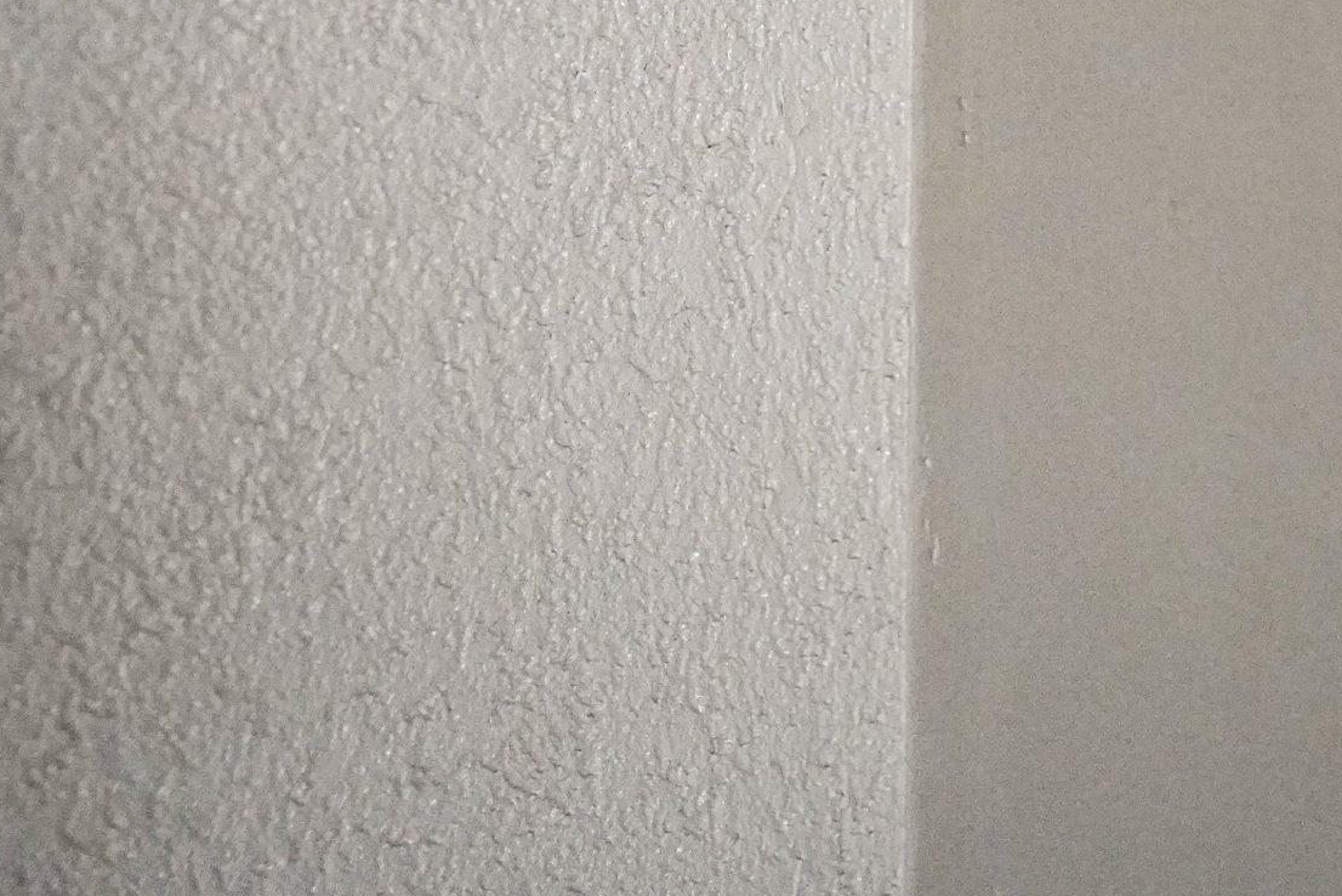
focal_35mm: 81
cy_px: -118
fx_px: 3020
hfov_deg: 24.9
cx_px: 940
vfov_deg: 16.3
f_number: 1.8
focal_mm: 35
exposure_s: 1/3200
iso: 10000
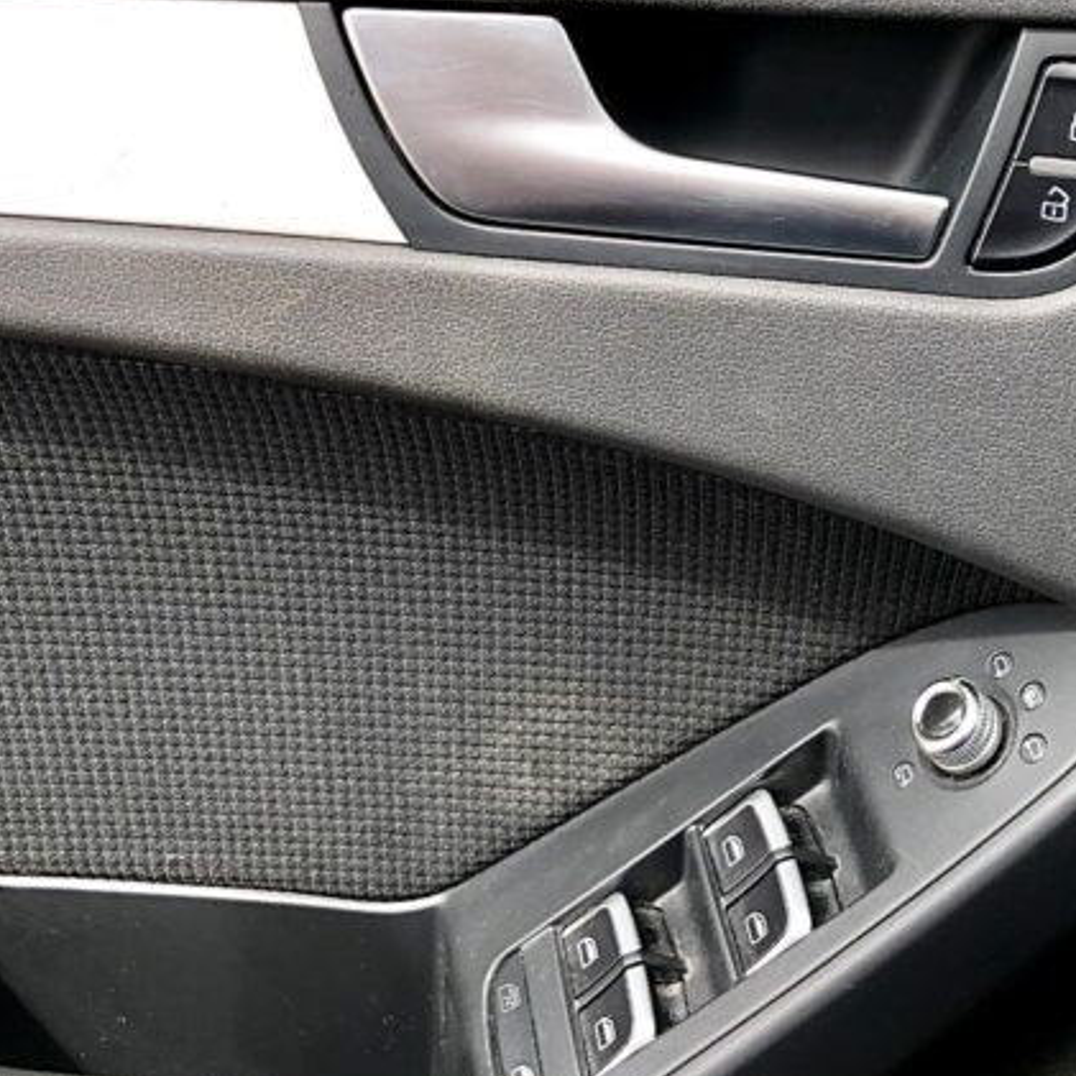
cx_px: 810
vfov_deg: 35.6
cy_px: 327
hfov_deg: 35.2
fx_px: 1653
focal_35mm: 47
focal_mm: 3.99
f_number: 1.8
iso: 40
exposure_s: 1/120
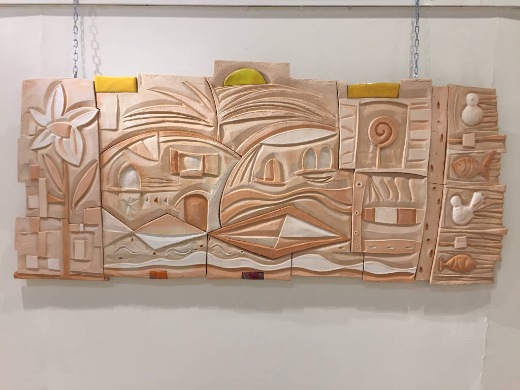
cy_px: 195
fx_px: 436
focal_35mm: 29
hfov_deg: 61.7
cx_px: 260
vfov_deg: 48.2
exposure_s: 1/33
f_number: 2.2
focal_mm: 4.15
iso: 40
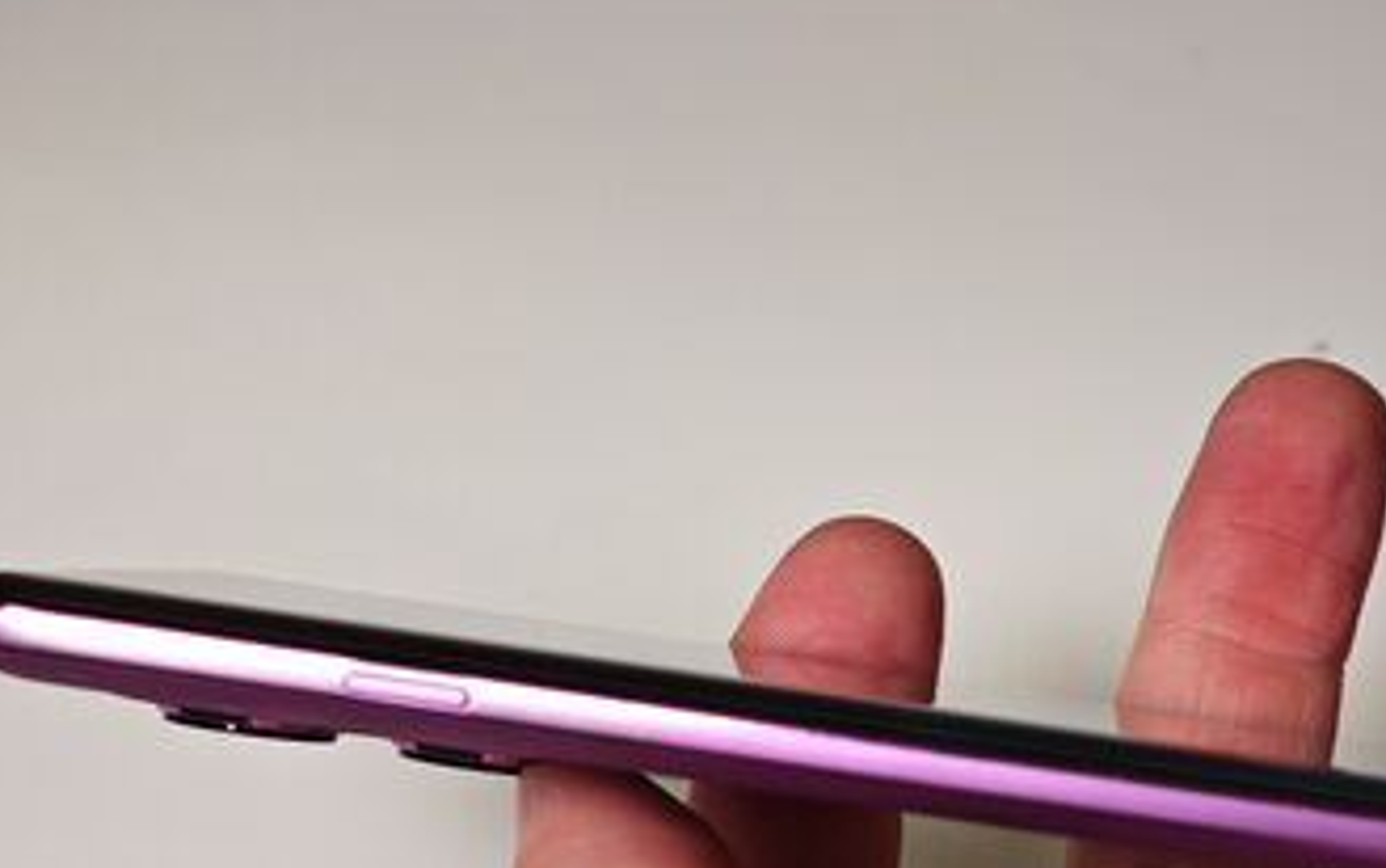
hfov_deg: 15.7
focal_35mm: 132
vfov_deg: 9.9
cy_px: 809
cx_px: 1070
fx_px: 4989
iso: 50
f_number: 1.8
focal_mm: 12.28
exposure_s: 1/100
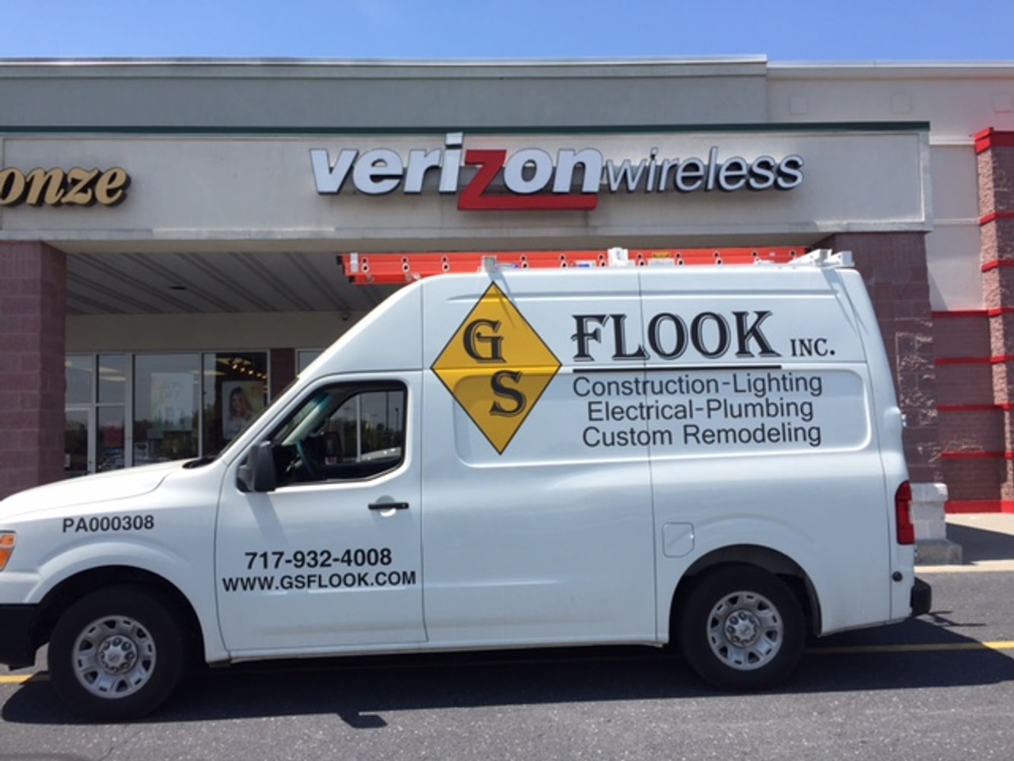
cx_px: 507
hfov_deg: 61.7
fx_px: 850
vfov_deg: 48.2
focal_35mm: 29
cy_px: 380
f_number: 2.2
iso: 32
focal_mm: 4.15
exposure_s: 1/1883
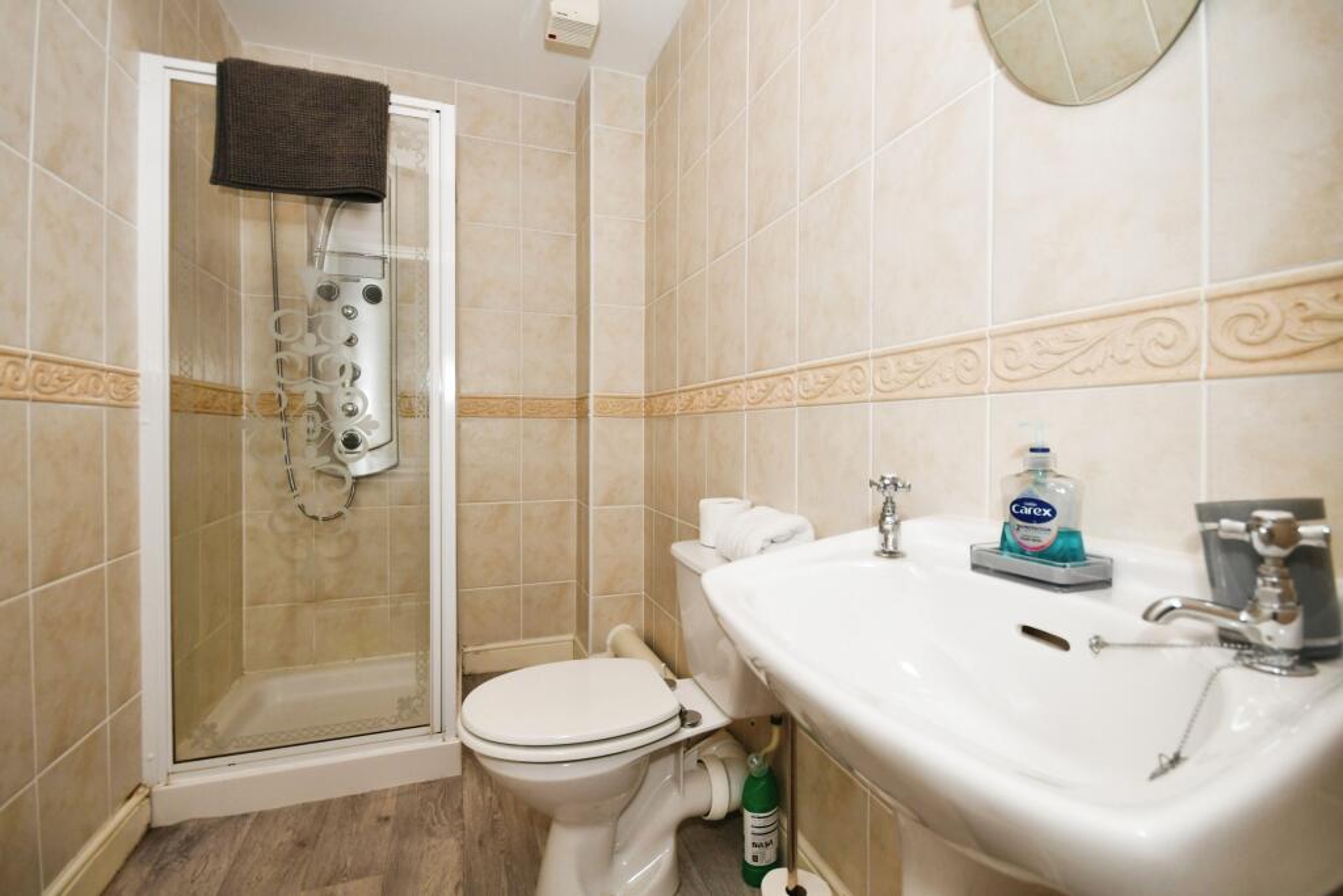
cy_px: 448
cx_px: 672
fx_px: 560
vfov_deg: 77.3
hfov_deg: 100.4
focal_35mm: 15
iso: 400
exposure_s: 1/60
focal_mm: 10
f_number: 8
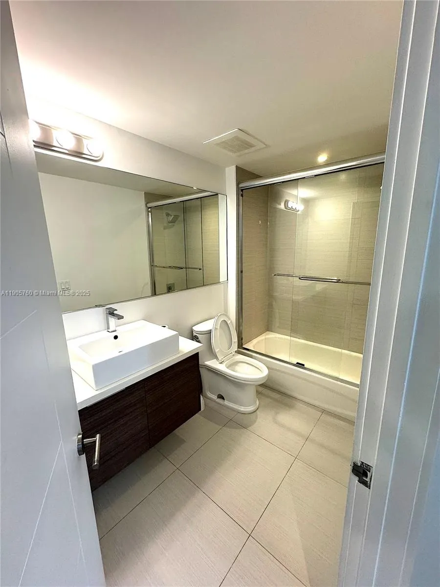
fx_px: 237
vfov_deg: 102.1
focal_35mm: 14
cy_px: 294
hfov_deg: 85.7
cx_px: 220
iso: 250
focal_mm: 2.22
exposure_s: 1/120
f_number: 2.2
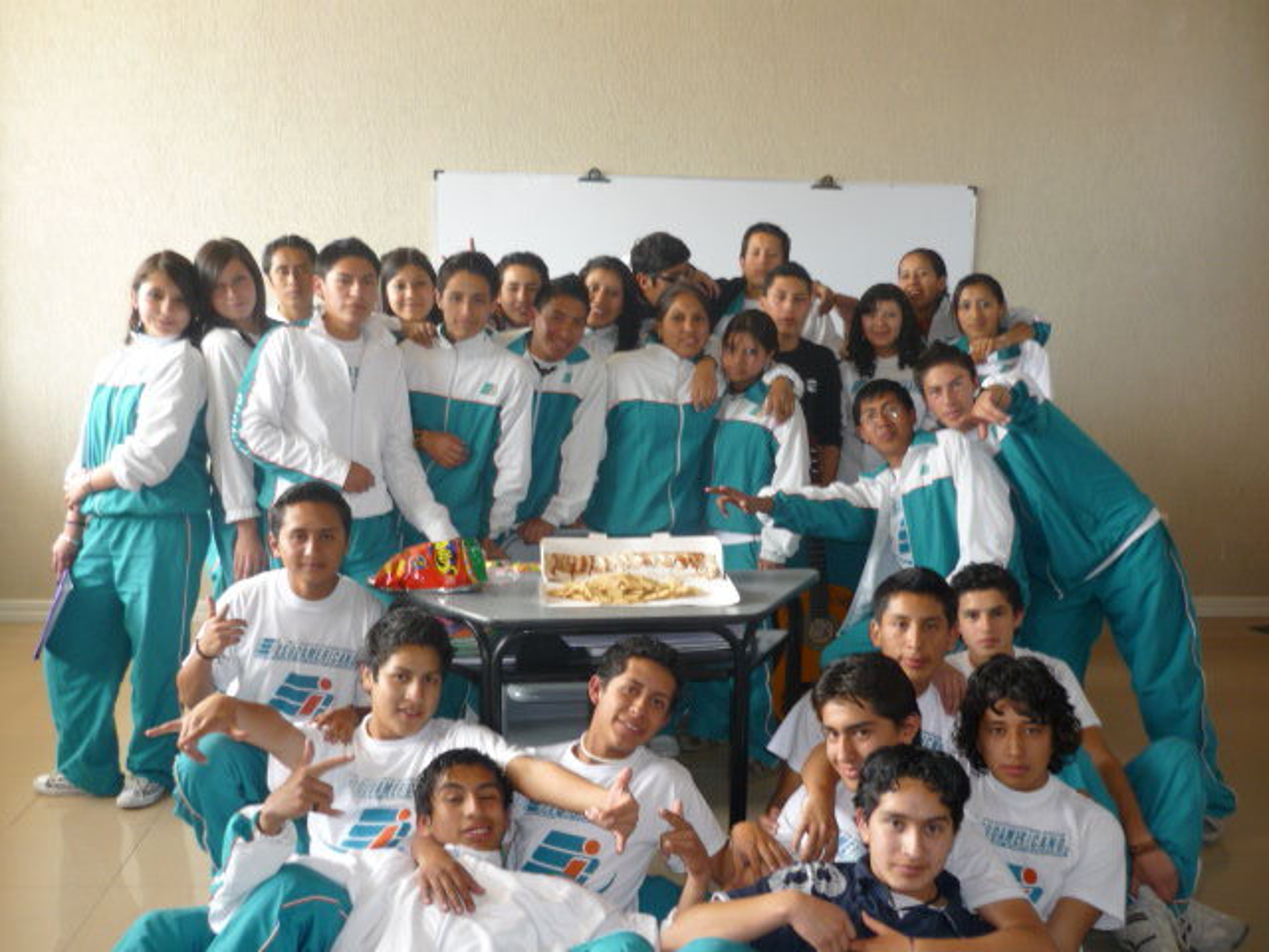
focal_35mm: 33
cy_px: 476
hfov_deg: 55.4
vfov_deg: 42.9
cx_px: 634
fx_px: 1210
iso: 100
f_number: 2.8
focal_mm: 5.5
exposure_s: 1/30
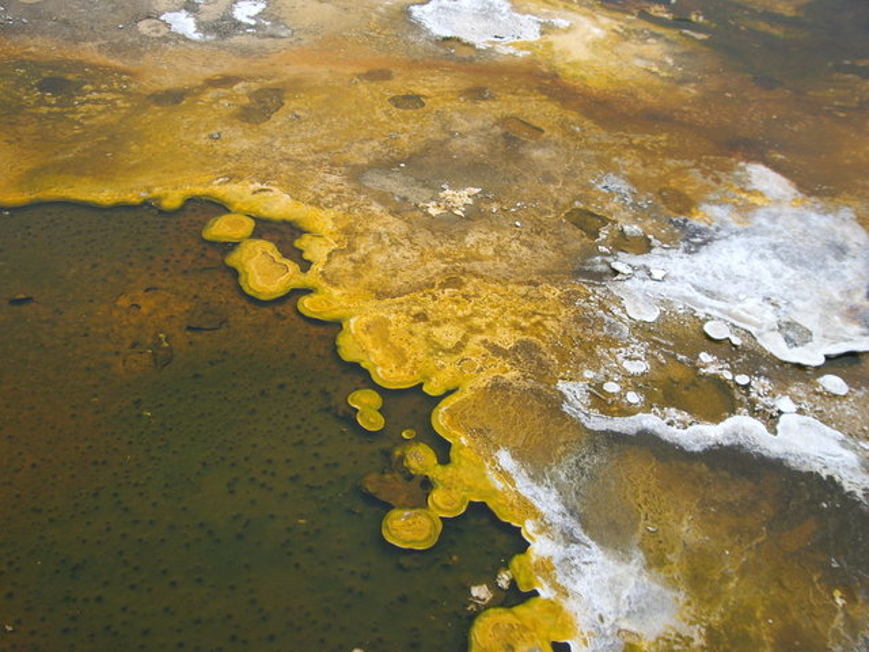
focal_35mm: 38
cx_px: 434
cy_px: 326
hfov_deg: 49.0
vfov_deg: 37.7
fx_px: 954
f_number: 4.3
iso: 50
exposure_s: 1/160
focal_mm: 6.2
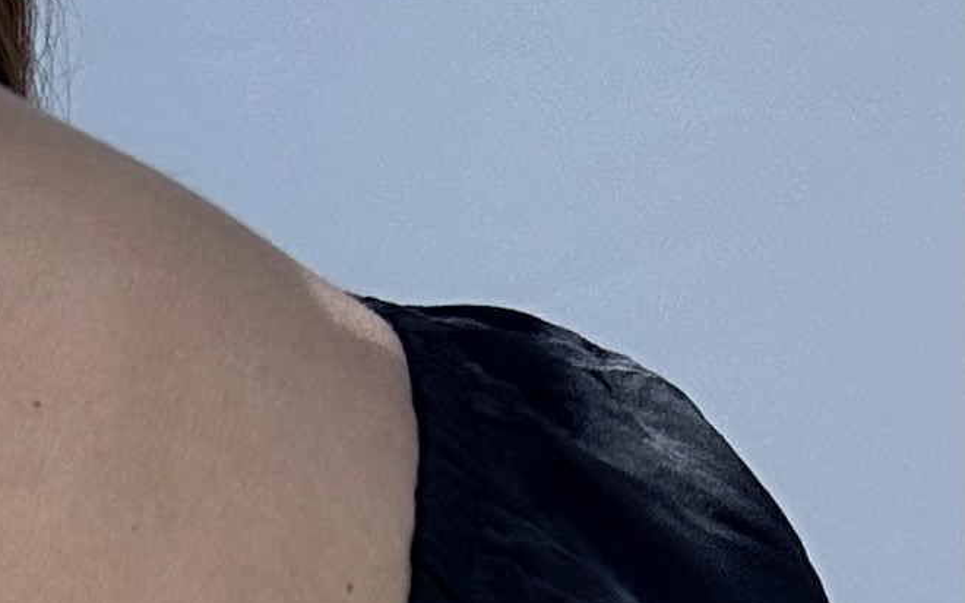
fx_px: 2787
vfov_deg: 9.5
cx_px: -537
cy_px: 1838
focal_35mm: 106
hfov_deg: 17.4
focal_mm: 6.86
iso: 80
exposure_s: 1/864
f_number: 1.78
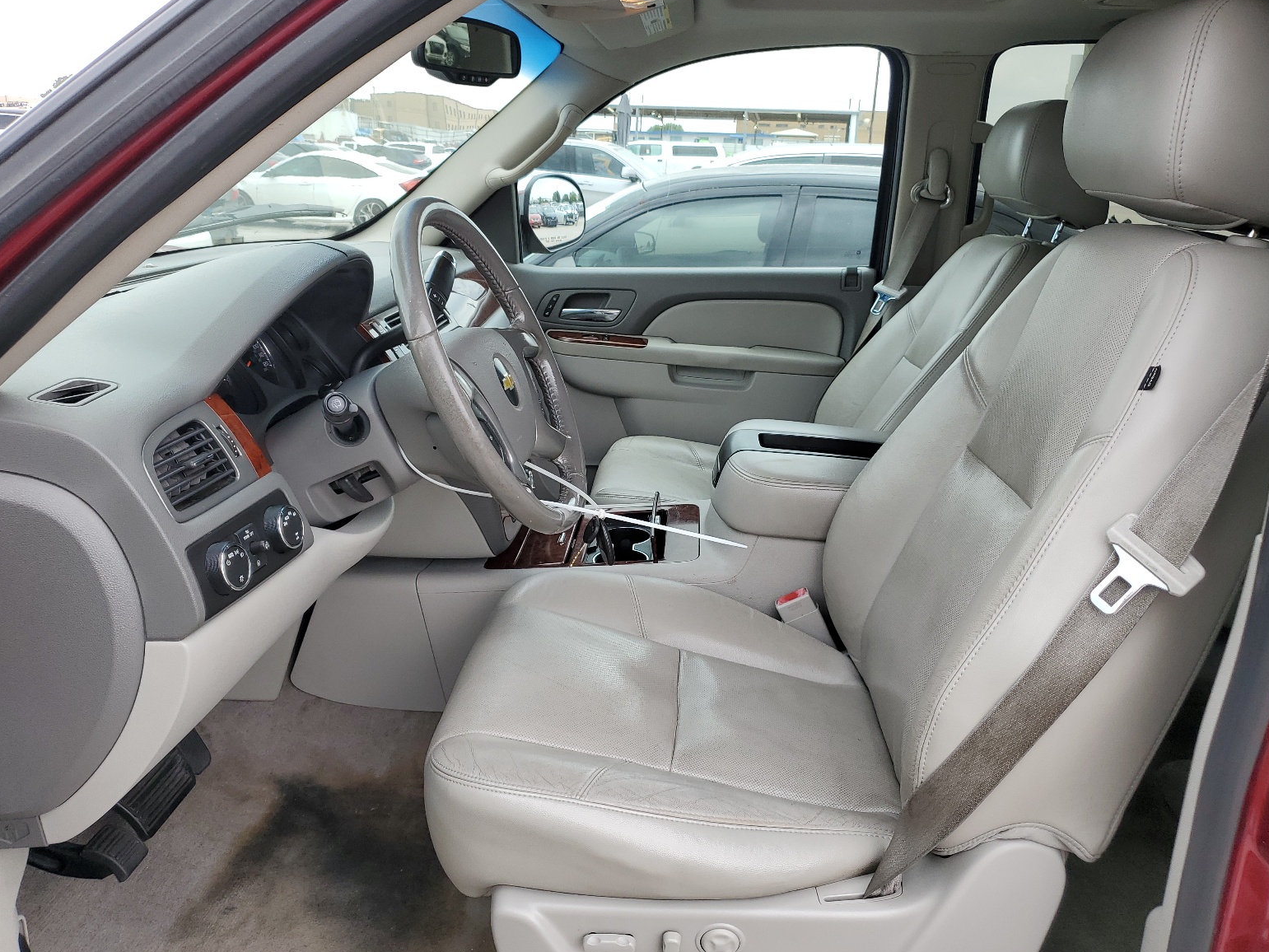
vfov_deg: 51.4
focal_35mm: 27
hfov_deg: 65.3
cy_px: 488
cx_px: 644
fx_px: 990
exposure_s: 1/667
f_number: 1.5
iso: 50
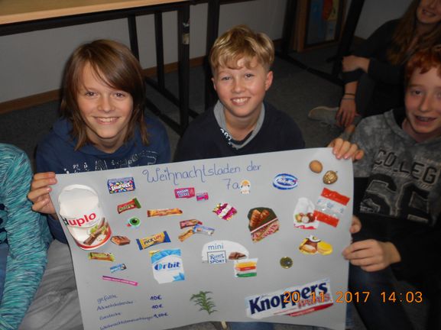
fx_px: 331
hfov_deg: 67.3
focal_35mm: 26
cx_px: 220
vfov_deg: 53.0
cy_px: 165
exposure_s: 1/25
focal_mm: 4.6
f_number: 3.2
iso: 100
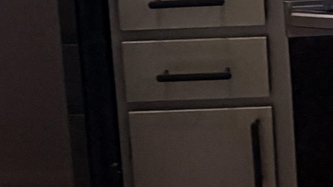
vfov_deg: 10.9
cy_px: -266
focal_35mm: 94
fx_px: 830
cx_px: 436
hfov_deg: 20.6
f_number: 2.2
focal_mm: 2.22
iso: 250
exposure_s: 1/60
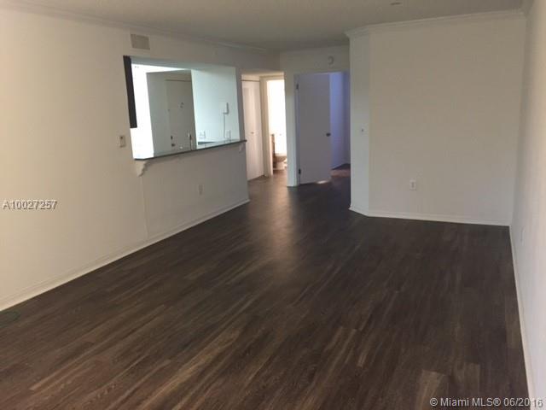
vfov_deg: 48.2
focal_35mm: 29
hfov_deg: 61.7
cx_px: 273
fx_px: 457
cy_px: 205
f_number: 2.2
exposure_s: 1/24
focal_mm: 4.15
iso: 250
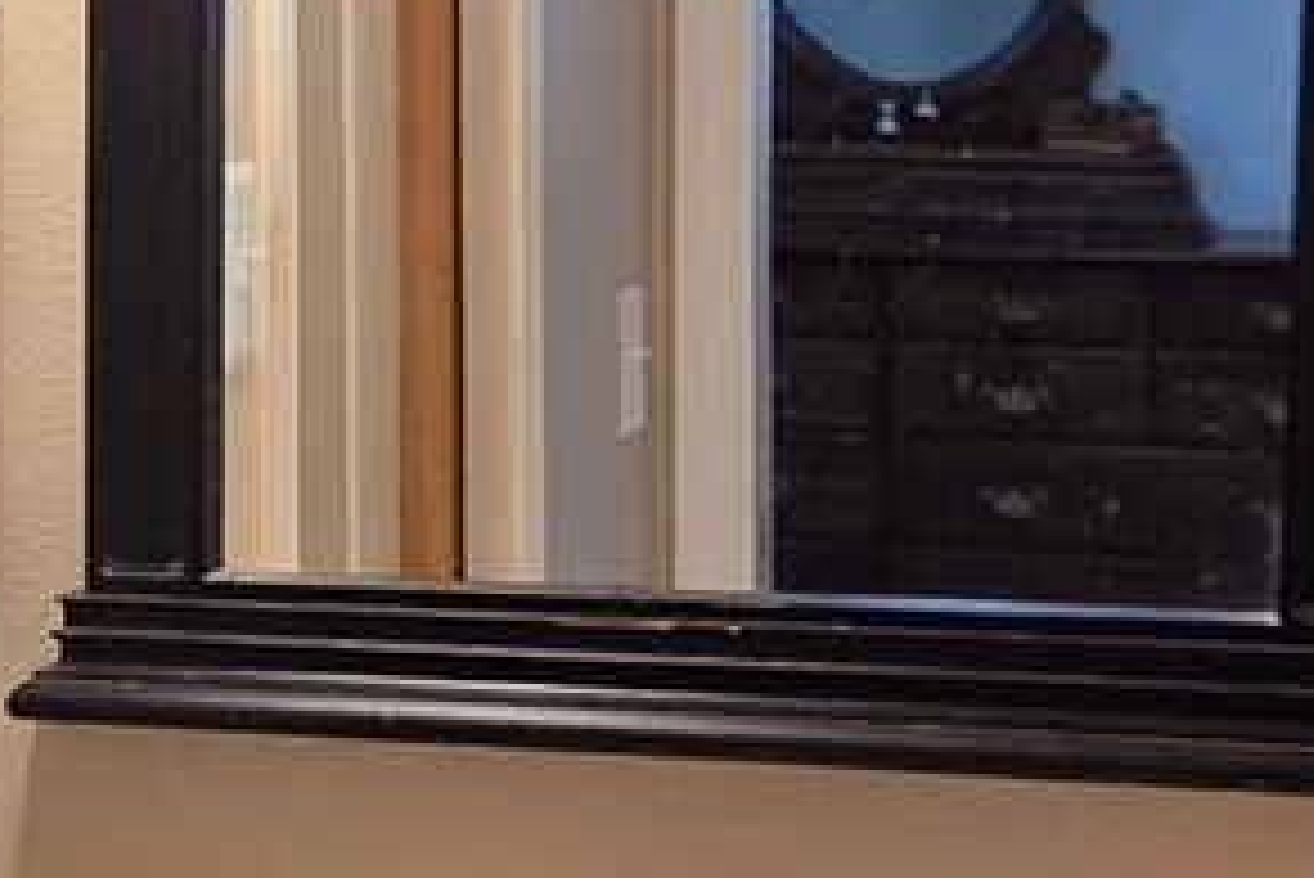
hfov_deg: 15.3
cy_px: 590
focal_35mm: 118
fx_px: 4309
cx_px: -950
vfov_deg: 11.6
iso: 125
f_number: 1.8
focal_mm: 5.4
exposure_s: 1/120
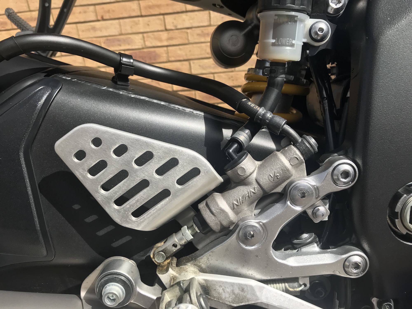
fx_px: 333
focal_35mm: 28
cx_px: 206
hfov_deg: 63.4
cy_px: 154
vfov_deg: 49.7
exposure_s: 1/1259
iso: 20
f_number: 1.8
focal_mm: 3.99
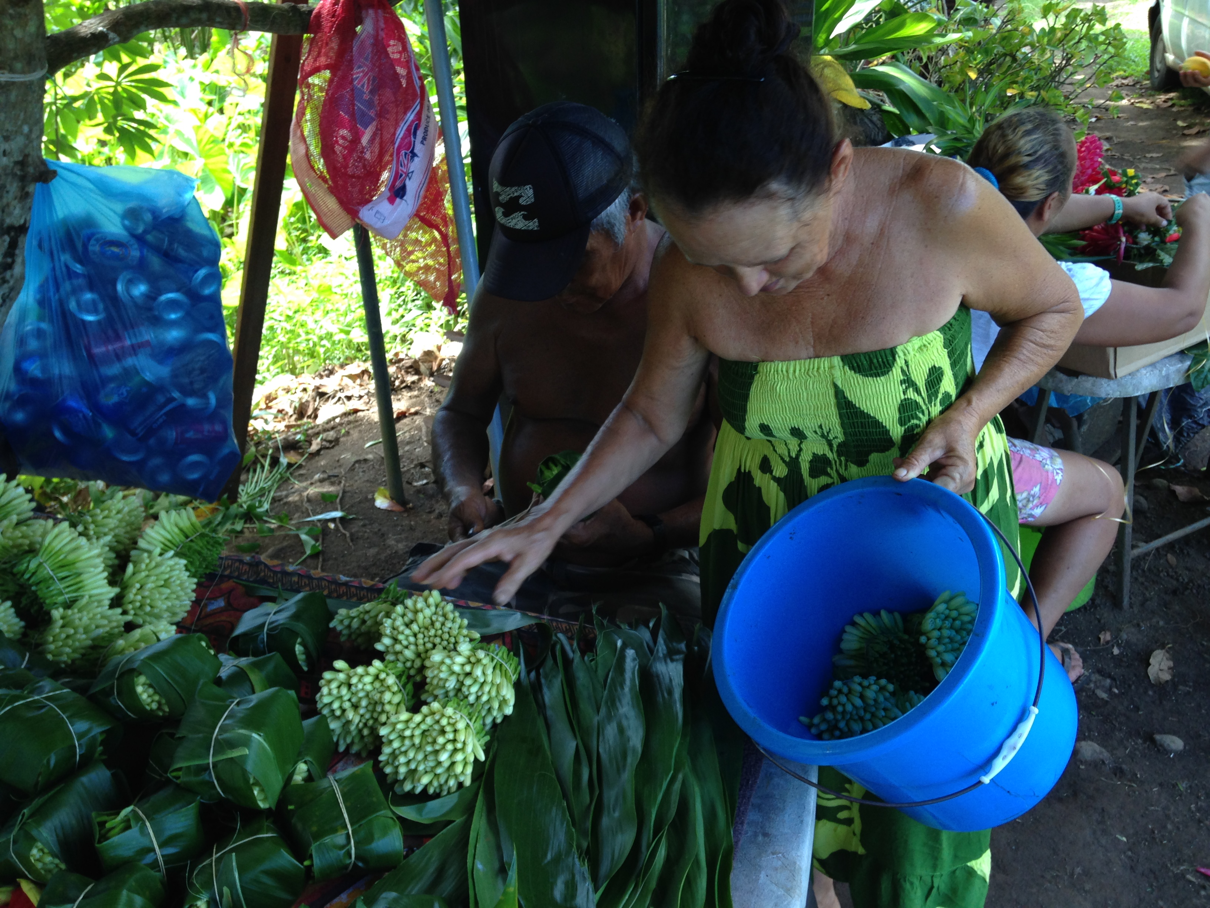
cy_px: 454
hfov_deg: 55.4
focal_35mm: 33
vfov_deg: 42.9
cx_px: 605
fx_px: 1154
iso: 50
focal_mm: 4.12
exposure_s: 1/60
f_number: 2.4
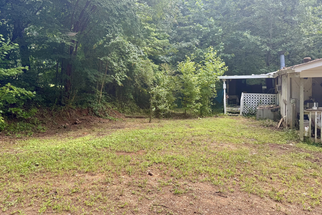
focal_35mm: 27
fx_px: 241
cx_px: 156
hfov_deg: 67.4
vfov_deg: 47.9
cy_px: 100
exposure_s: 1/323
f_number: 1.78
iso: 80
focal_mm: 6.76
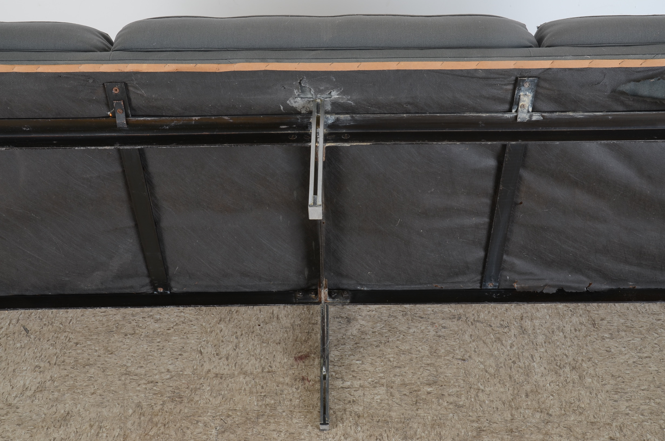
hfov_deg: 49.6
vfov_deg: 34.1
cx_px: 332
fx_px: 719
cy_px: 220
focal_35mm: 39
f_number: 10
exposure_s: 1/160
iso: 125
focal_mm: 26
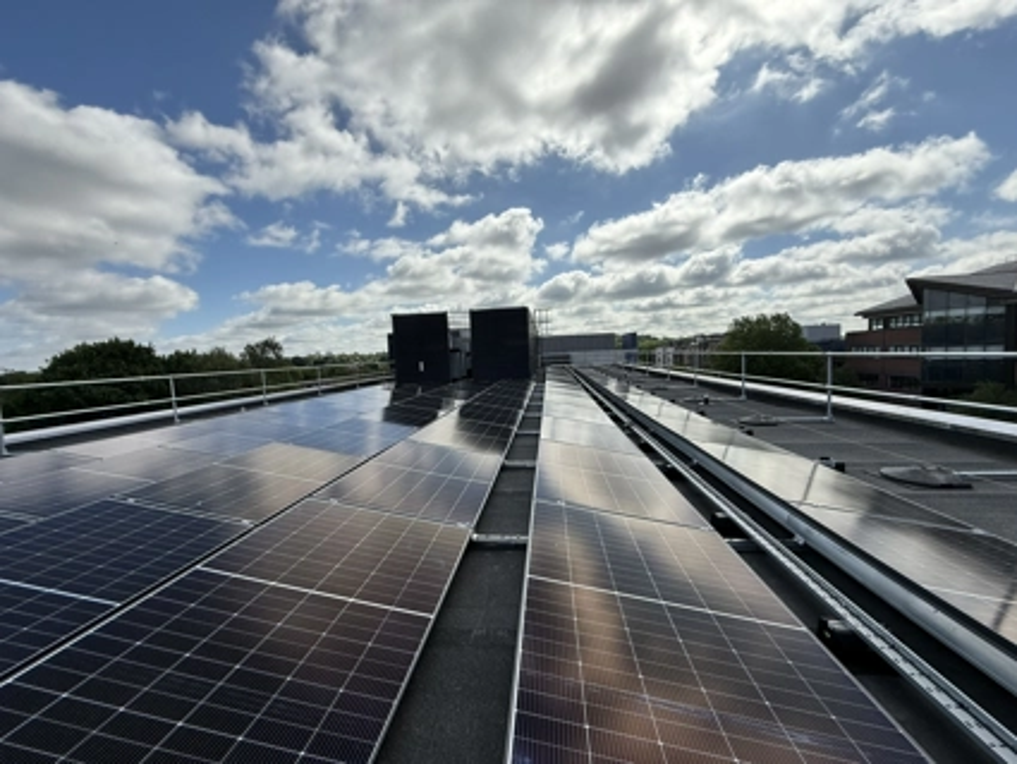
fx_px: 411
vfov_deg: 85.7
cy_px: 382
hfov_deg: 102.0
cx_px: 508
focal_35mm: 14
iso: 64
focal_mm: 2.22
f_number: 2.2
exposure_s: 1/2320
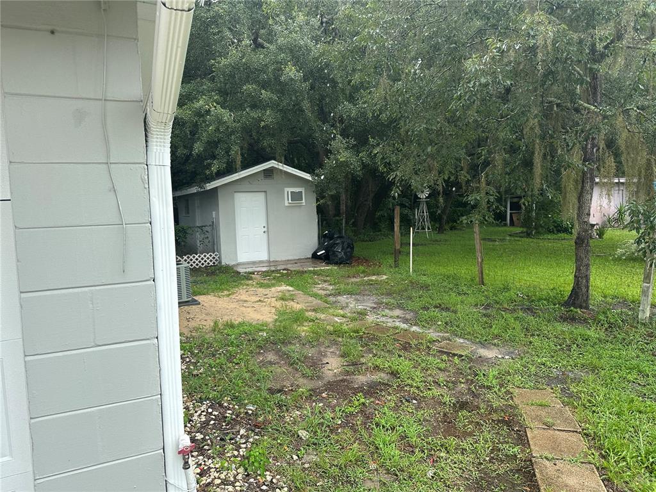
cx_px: 328
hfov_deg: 71.6
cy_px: 246
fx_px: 455
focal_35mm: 24
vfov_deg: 56.8
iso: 80
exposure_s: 1/1050
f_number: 1.78
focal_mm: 6.86
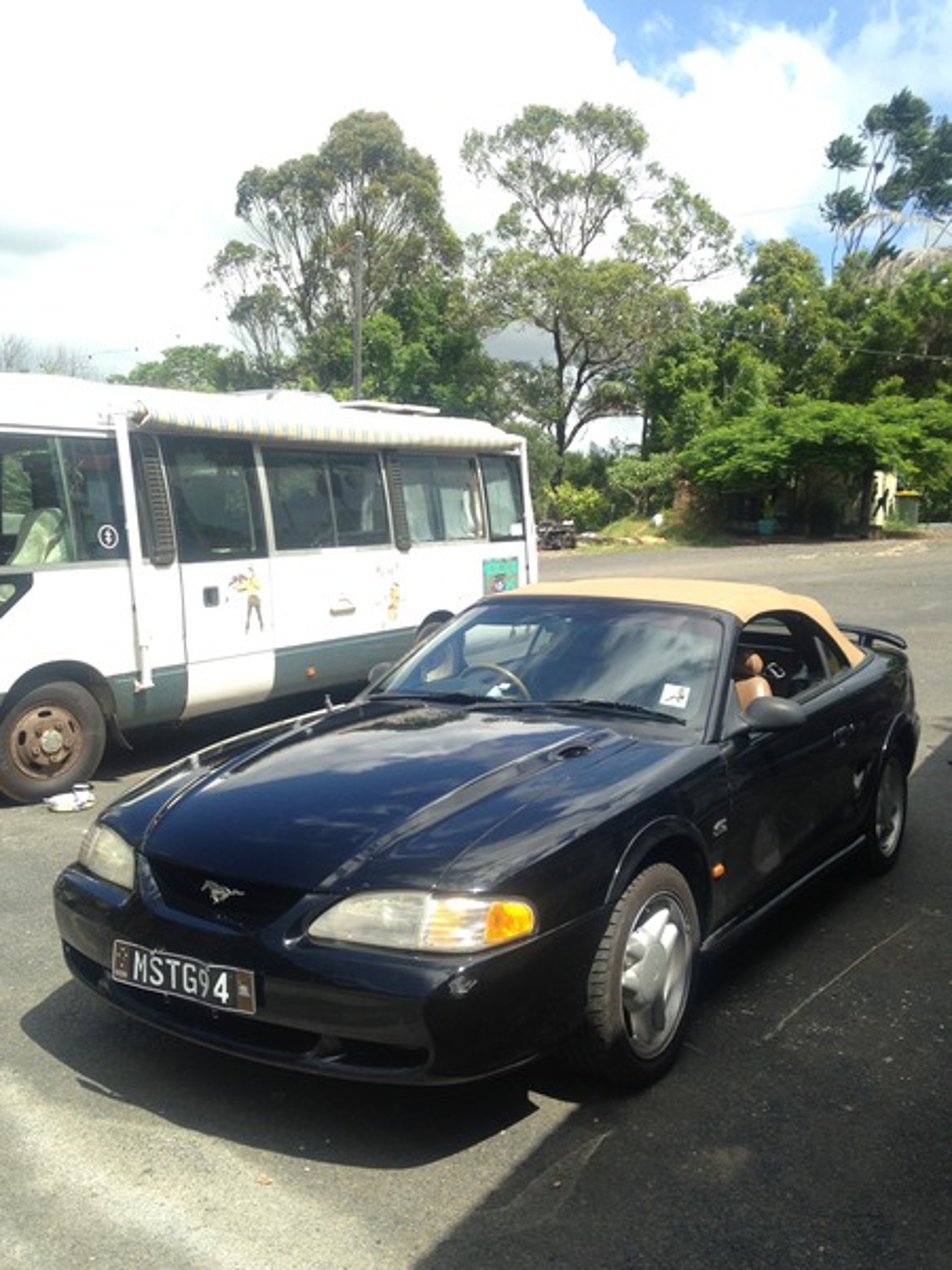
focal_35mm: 33
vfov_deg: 55.4
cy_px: 635
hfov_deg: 42.9
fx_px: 1210
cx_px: 476
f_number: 2.4
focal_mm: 4.12
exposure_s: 1/861
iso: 50
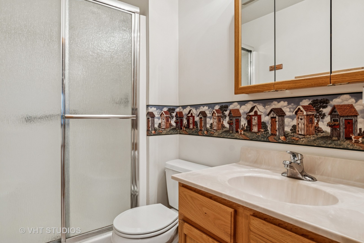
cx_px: 182
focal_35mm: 21
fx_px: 212
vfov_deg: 59.5
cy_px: 122
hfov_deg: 81.2
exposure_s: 1/6
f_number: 8
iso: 250
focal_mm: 14
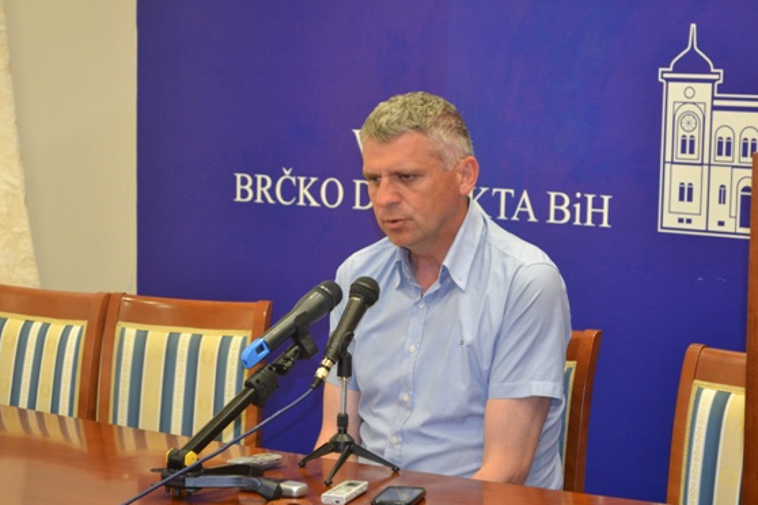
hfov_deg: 21.5
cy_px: 283
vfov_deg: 14.5
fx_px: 1991
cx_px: 338
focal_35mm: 95
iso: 1600
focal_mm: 55
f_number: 5.6
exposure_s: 1/60
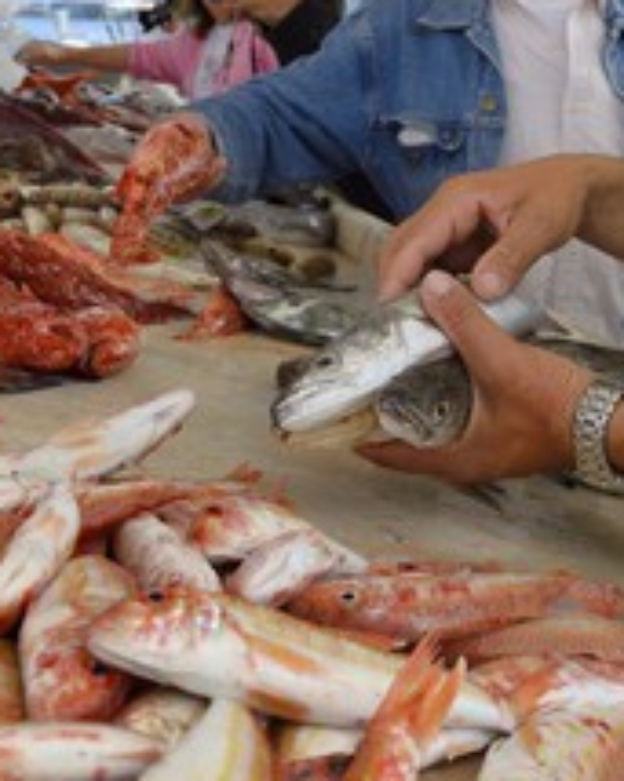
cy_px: 328
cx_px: 420
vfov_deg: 33.0
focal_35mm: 57
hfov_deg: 26.5
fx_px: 1317
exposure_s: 1/160
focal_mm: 31
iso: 200
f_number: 9
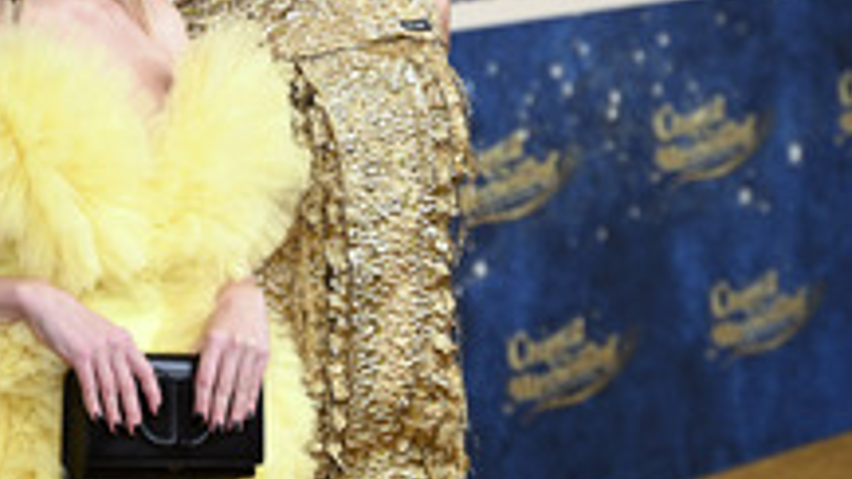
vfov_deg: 7.4
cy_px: 59
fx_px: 3682
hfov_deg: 13.1
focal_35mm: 163
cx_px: 143
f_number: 2.8
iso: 250
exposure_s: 1/160
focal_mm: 75
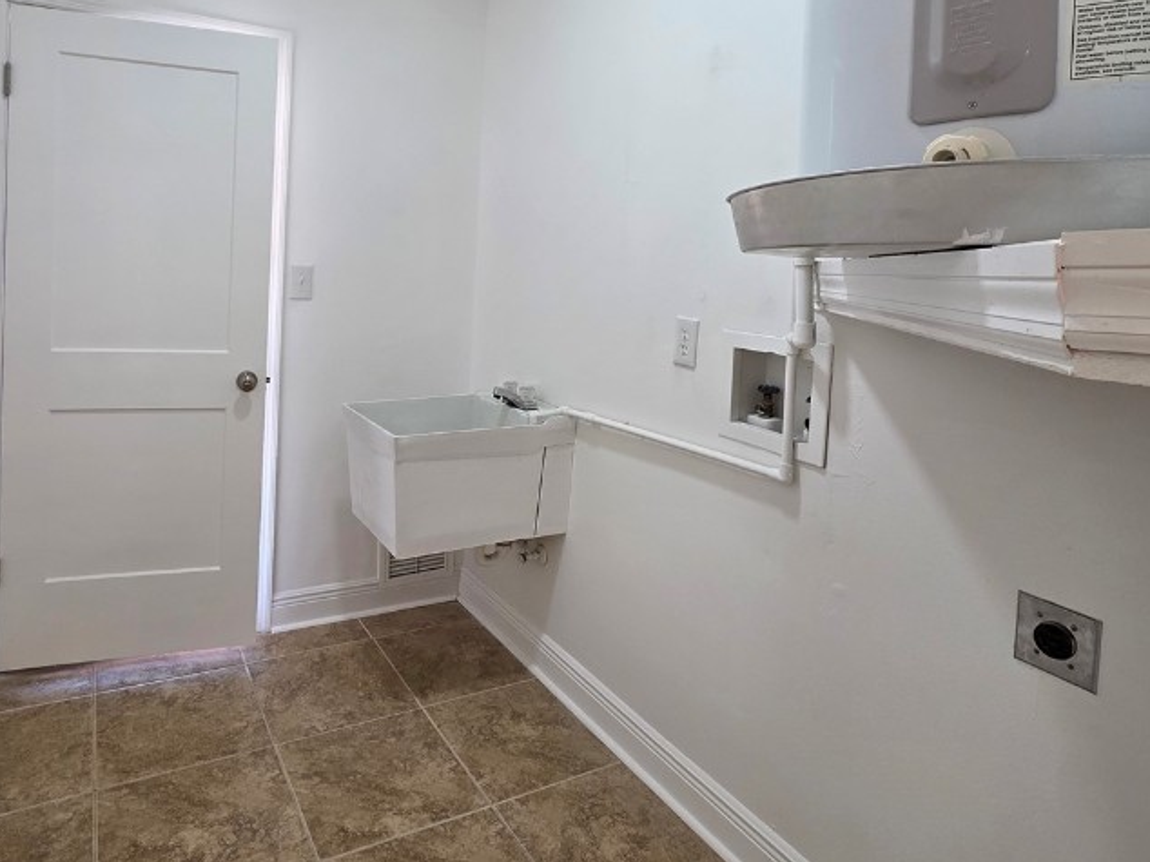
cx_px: 486
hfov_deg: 78.5
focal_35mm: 21
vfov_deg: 61.8
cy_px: 285
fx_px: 697
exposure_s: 1/120
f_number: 1.9
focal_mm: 2.2
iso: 200
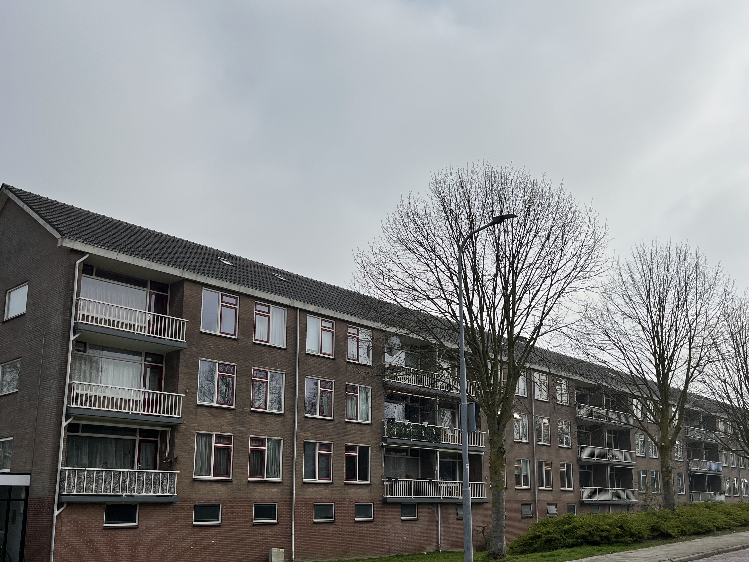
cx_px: 423
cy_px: 365
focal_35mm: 34
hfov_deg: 53.8
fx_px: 736
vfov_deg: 41.4
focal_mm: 5.1
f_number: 1.6
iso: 50
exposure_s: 1/9091
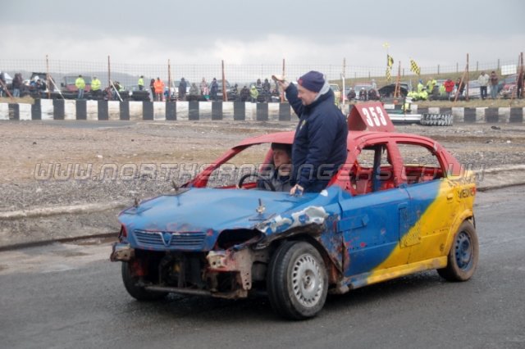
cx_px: 262
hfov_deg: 29.3
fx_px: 1006
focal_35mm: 69
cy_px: 174
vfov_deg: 19.7
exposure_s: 1/250
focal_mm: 46
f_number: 5
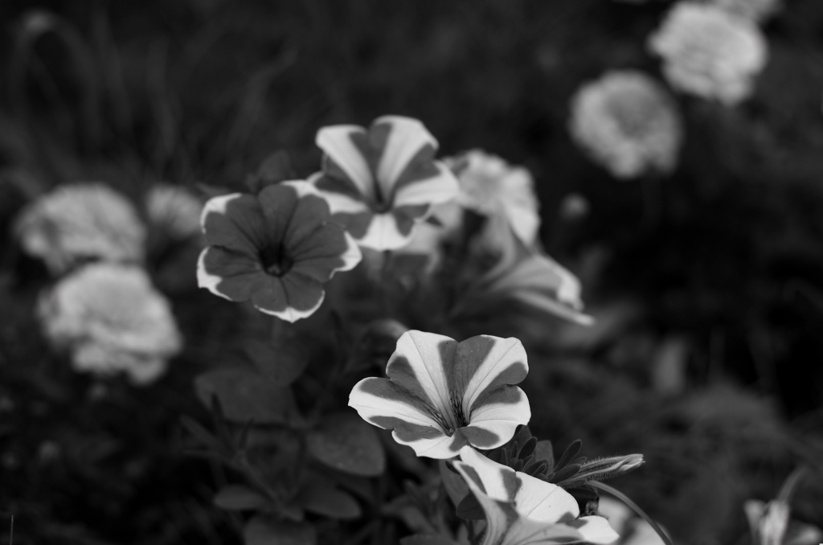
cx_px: 412
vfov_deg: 13.0
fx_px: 2395
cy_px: 272
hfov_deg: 19.5
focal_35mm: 105
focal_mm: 70
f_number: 3.5
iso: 100
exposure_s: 1/400
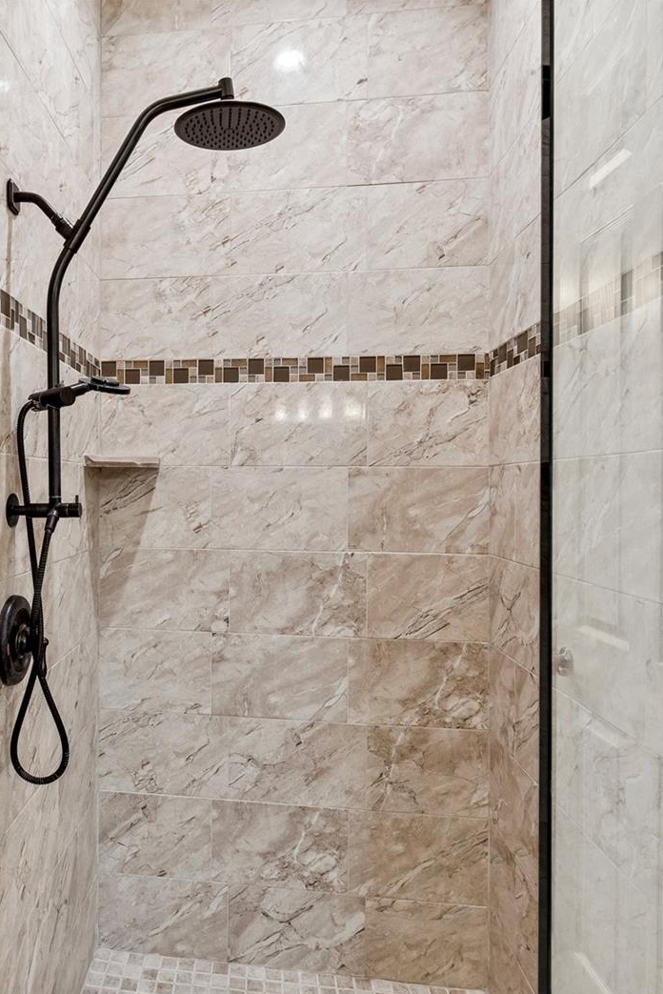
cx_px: 163
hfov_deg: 52.6
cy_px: 506
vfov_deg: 76.1
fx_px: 635
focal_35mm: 23
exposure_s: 1/5
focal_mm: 10
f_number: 7.1
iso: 100
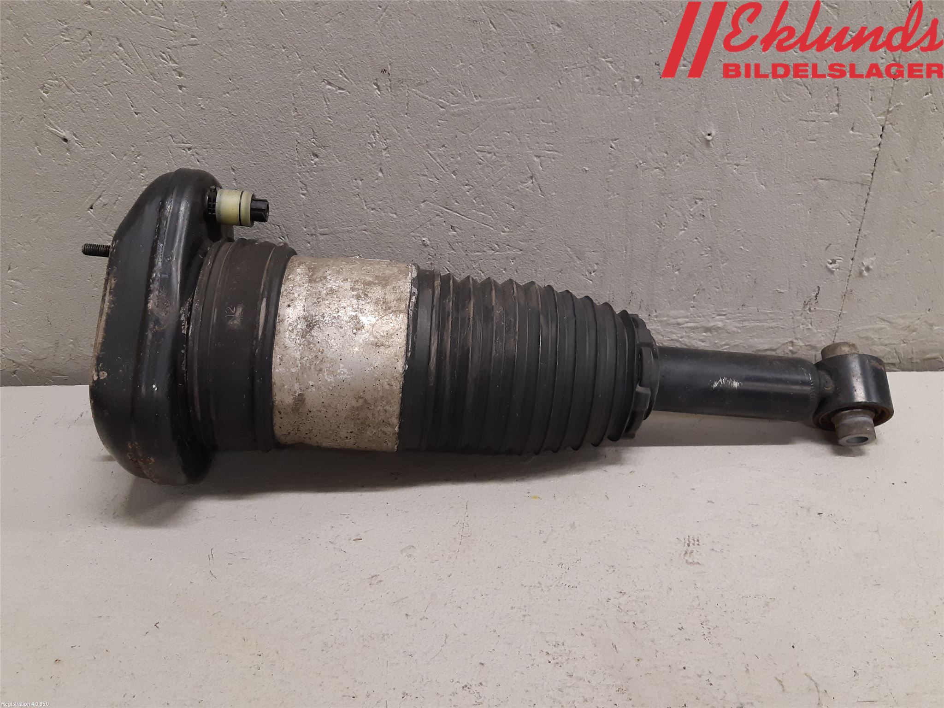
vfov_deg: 53.1
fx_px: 709
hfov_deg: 67.3
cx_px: 472
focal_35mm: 26
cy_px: 354
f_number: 1.7
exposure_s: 1/50
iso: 160
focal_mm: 3.93
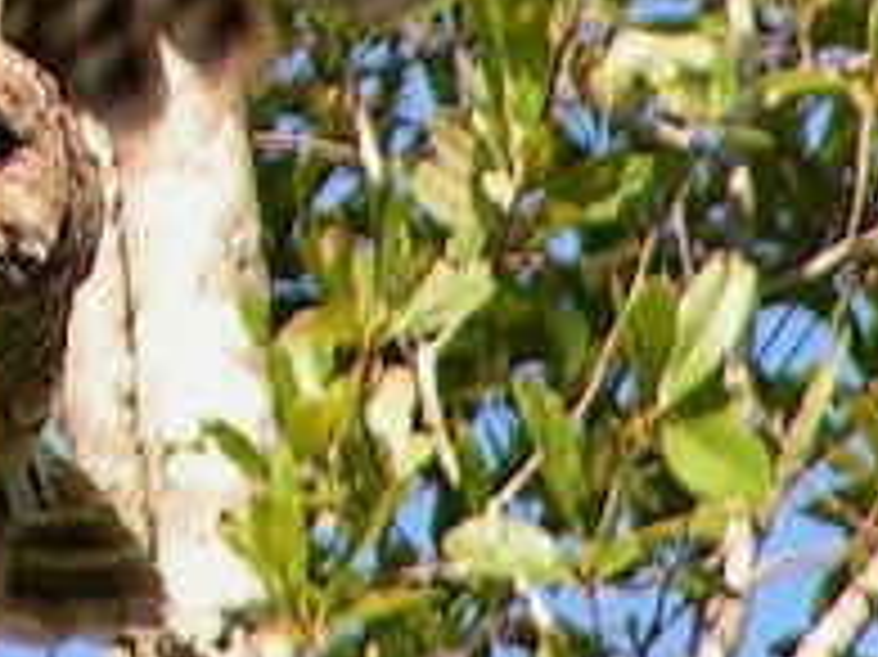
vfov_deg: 1.5
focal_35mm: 976
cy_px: 146
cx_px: -95
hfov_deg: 2.0
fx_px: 24740
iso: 80
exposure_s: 1/640
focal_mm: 63
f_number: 3.7
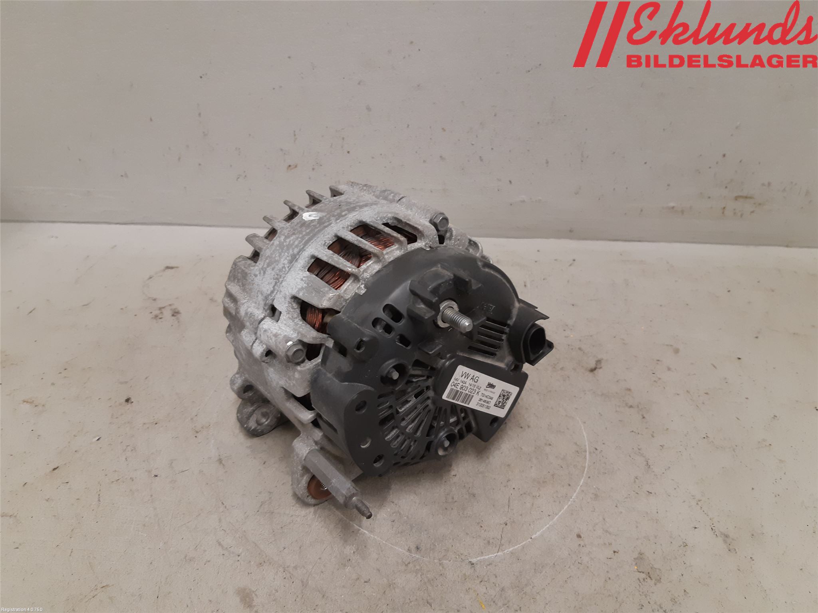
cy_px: 306
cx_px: 409
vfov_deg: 53.1
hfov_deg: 67.3
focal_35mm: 26
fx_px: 614
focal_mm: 3.93
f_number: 1.7
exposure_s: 1/50
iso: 160
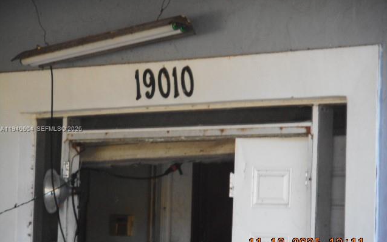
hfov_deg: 9.8
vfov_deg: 6.2
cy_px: 129
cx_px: 193
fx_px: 2246
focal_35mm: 213
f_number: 6.6
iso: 450
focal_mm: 36
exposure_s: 1/60
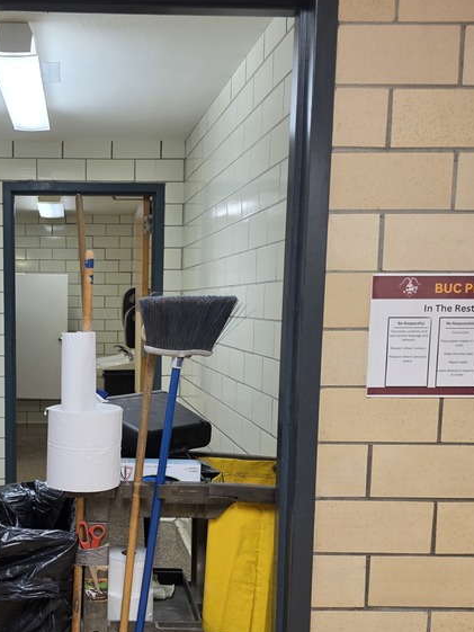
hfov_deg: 33.4
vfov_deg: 44.4
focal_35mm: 42
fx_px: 767
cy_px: 393
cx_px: 93
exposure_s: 1/68
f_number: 1.4
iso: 80
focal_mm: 6.5
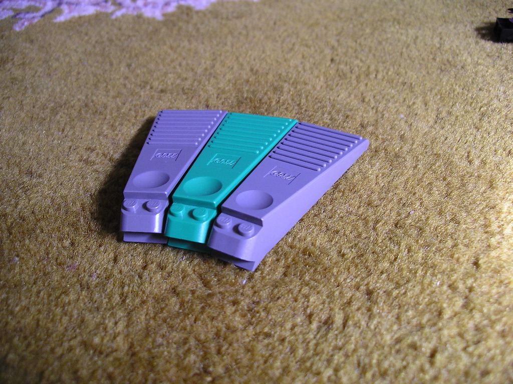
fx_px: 548
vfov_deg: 38.7
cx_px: 256
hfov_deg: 50.1
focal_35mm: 37
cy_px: 192
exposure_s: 1/39
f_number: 2.8
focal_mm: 7.8
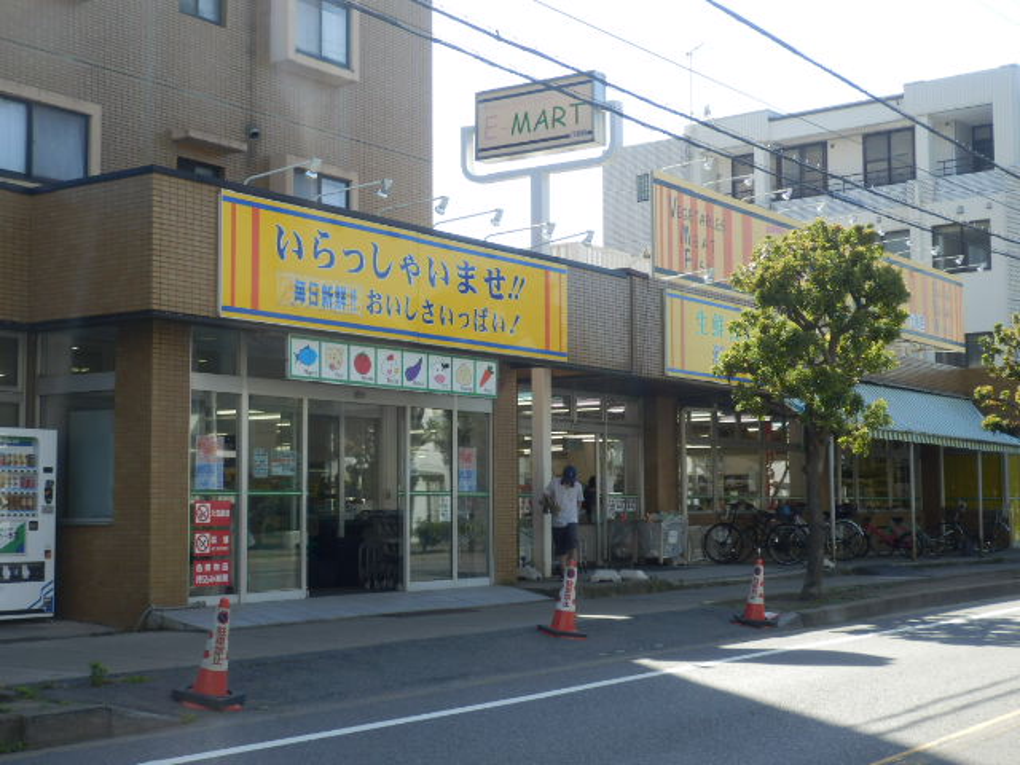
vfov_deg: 23.3
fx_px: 1856
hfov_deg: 30.7
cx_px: 510
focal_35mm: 63
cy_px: 382
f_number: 4.6
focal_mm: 11.1
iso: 80
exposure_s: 1/200
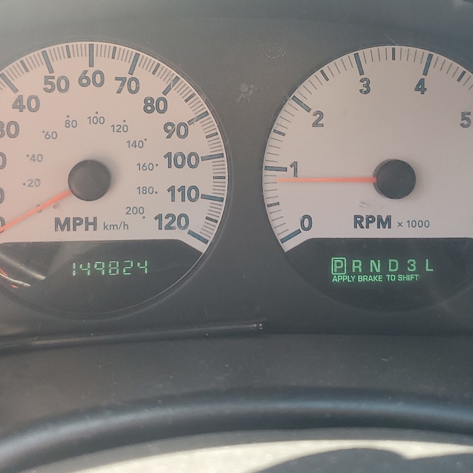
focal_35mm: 48
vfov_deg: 35.0
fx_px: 742
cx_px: 235
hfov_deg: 35.4
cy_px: 161
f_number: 1.5
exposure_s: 1/120
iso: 55
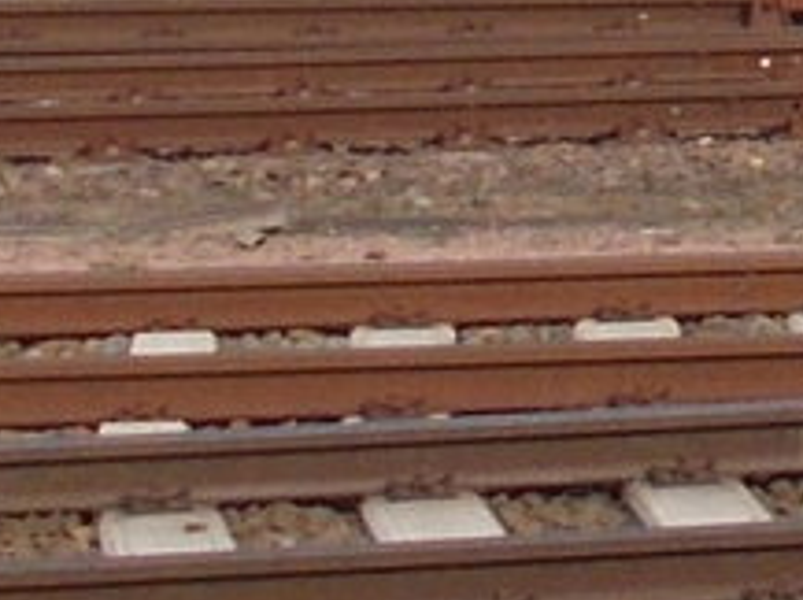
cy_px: -509
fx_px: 3335
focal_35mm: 144
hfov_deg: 12.9
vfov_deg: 9.7
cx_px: 1273
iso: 80
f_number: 8
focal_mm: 4.6
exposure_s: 1/160
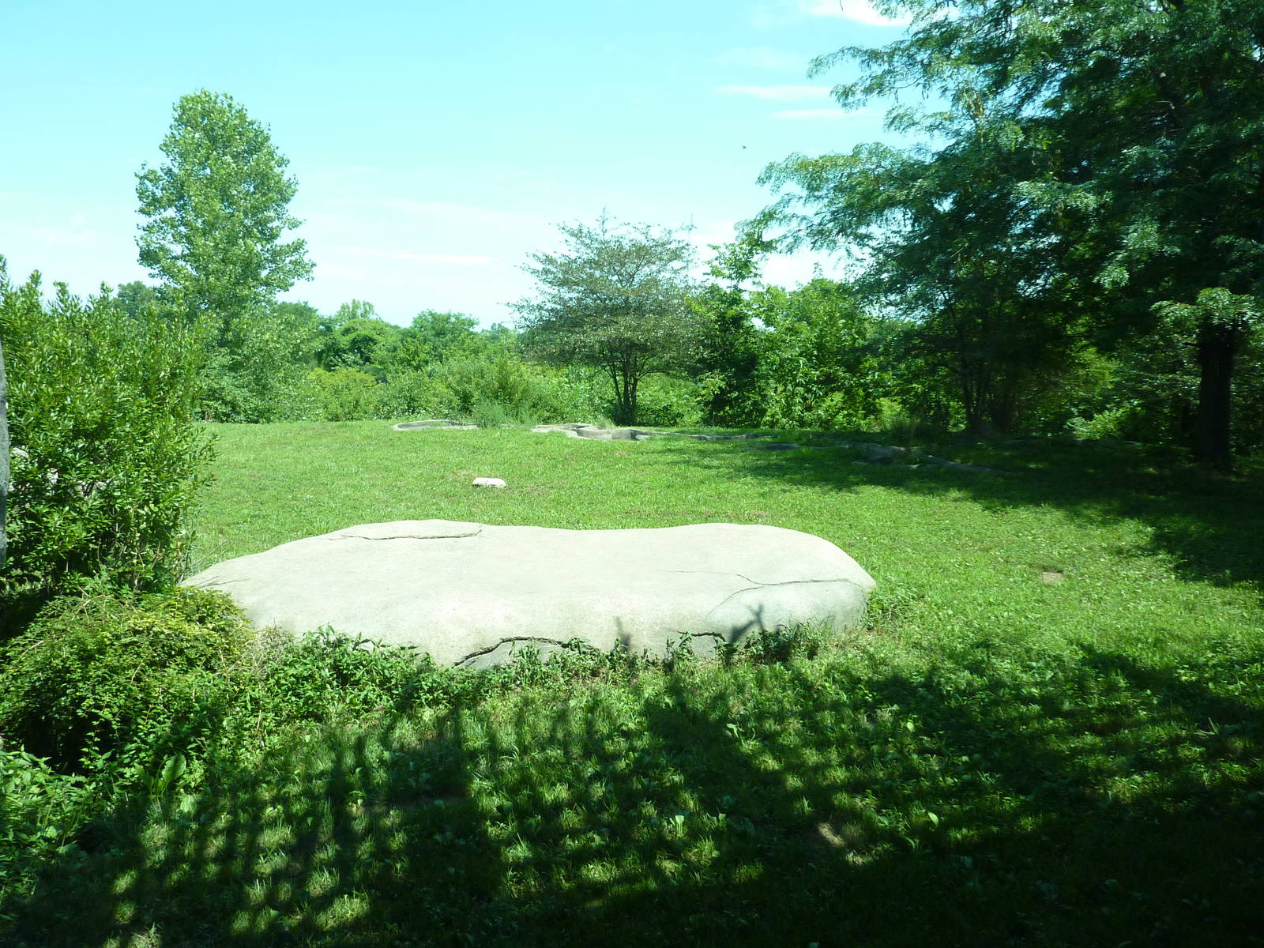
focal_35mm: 25
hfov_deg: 69.4
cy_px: 474
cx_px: 632
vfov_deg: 54.9
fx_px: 913
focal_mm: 4.1
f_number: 3.3
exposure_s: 1/500
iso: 160
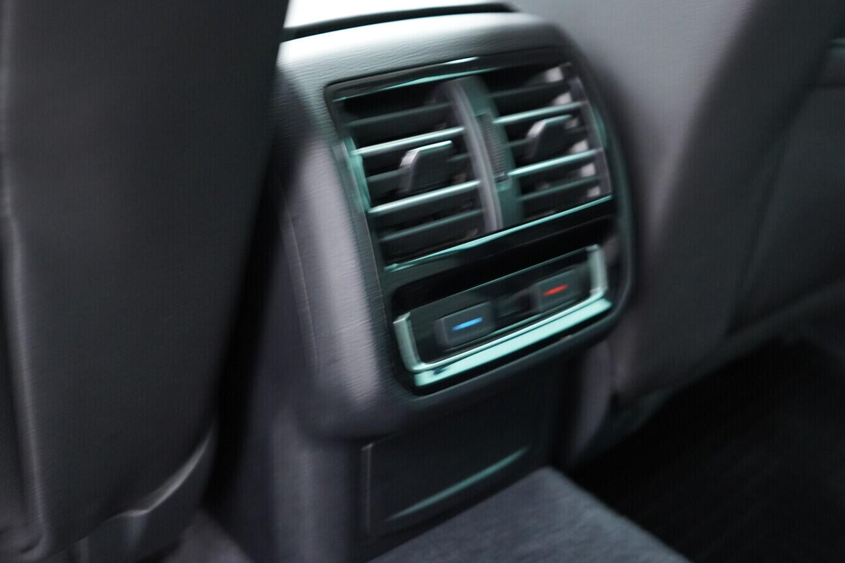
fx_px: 939
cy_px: 256
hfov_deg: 48.4
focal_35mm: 40
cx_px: 438
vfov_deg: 33.4
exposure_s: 1/40
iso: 1600
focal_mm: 24
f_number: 2.8
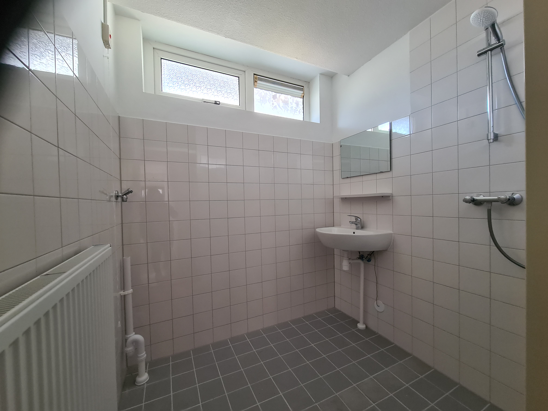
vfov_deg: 89.9
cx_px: 274
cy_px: 206
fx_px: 206
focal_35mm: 13
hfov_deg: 106.2
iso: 250
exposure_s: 1/50
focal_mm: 2.2
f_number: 2.2
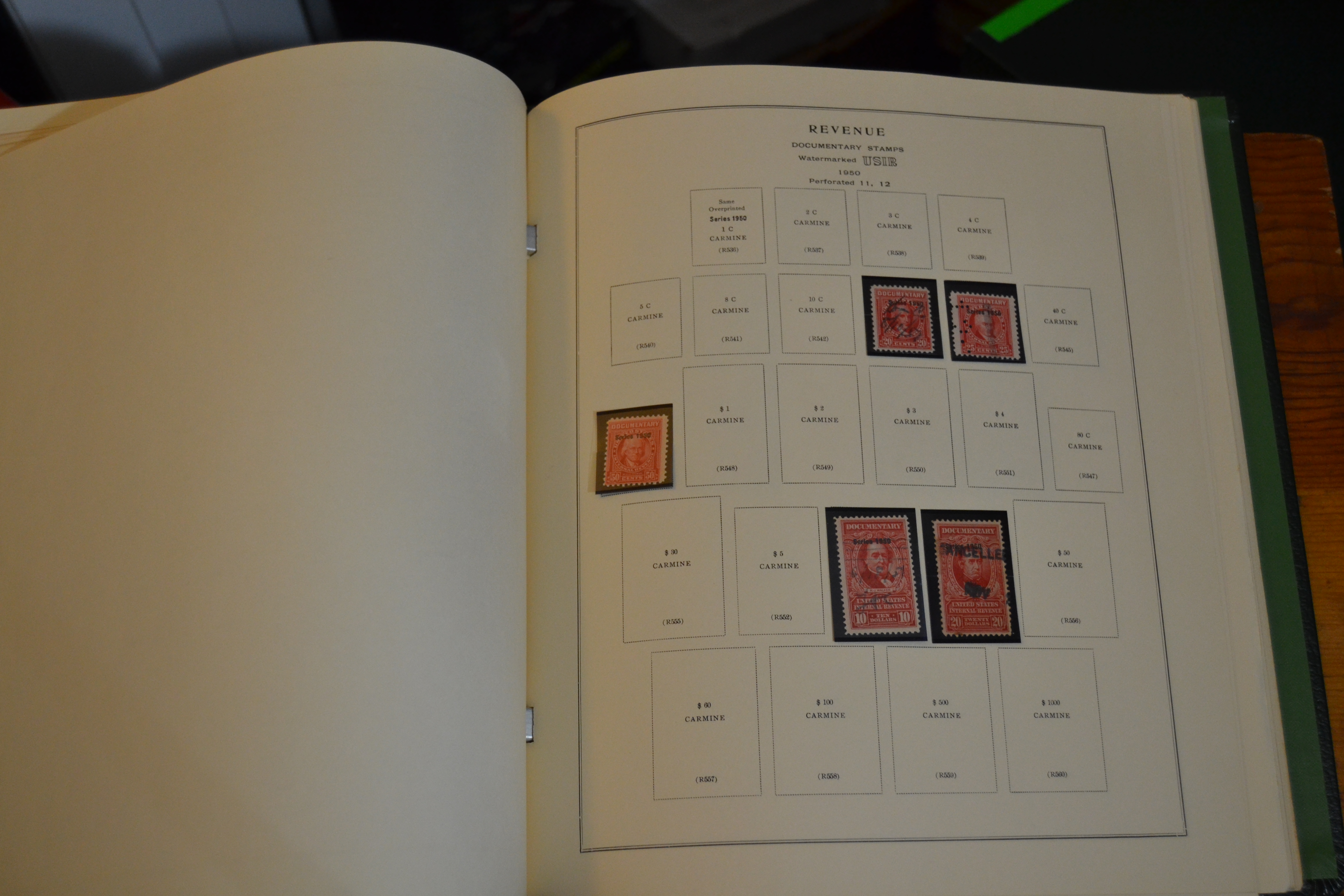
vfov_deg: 34.2
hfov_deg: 49.6
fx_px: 1456
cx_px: 672
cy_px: 448
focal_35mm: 39
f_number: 4
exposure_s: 1/60
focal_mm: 26
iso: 1000
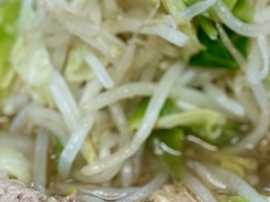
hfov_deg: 33.9
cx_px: 216
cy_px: 218
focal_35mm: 55
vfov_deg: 24.8
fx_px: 429
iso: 160
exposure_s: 1/100
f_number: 1.78
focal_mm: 6.86
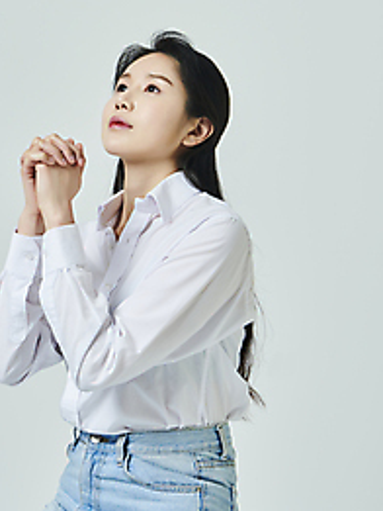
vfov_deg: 19.0
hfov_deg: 14.4
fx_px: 1518
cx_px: 128
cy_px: 168
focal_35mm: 103
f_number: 11
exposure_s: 1/125
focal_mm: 70
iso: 100
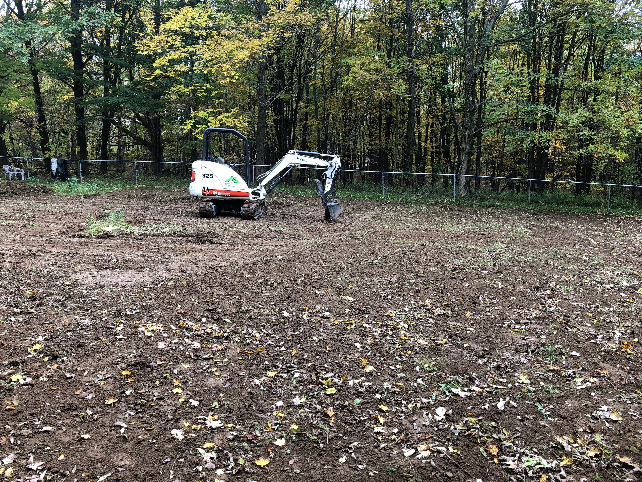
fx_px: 519
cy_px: 241
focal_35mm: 28
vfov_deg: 49.7
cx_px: 321
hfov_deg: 63.4
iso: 25
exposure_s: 1/120
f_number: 1.8
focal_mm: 3.99
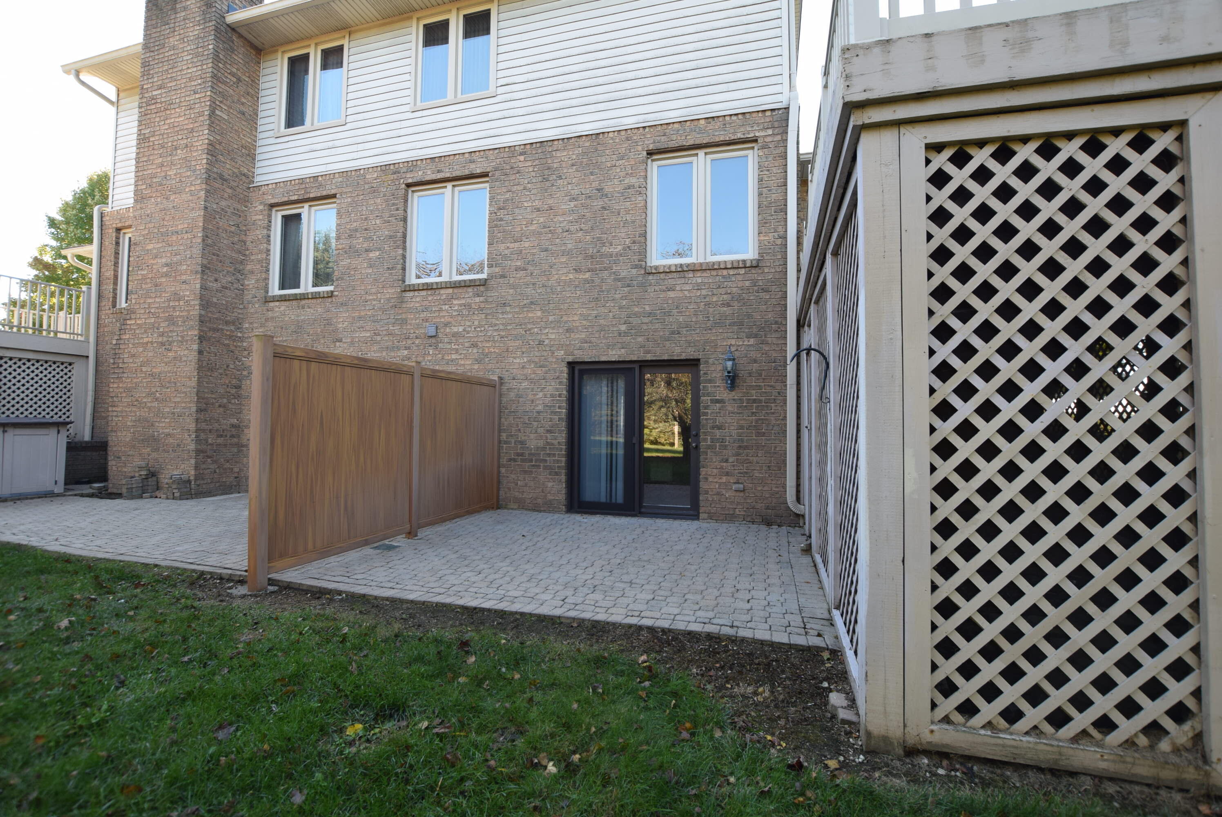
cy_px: 408
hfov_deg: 100.3
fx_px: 510
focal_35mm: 15
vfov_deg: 77.4
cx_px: 611
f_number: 5.6
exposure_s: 1/125
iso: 400
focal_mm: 10
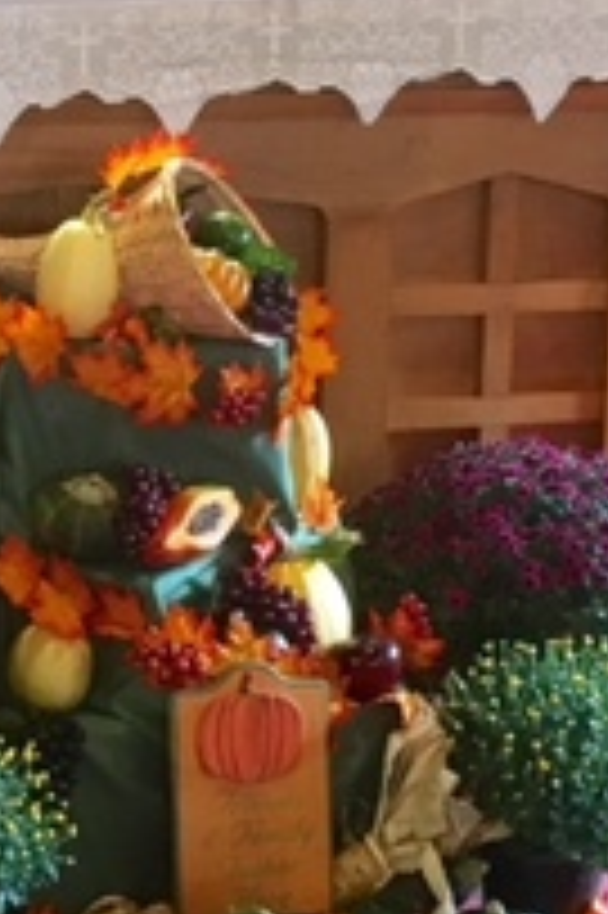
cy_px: 275
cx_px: 9
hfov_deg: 14.2
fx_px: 2411
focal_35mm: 95
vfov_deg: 21.4
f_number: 2.2
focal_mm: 4.15
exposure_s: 1/30
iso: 200
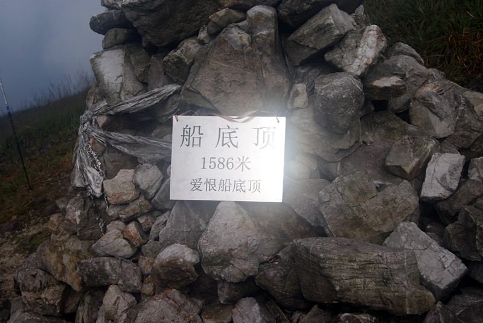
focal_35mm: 52
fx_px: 705
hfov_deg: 37.8
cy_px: 162
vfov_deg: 25.8
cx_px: 242
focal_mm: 35
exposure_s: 1/500
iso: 100
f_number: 8
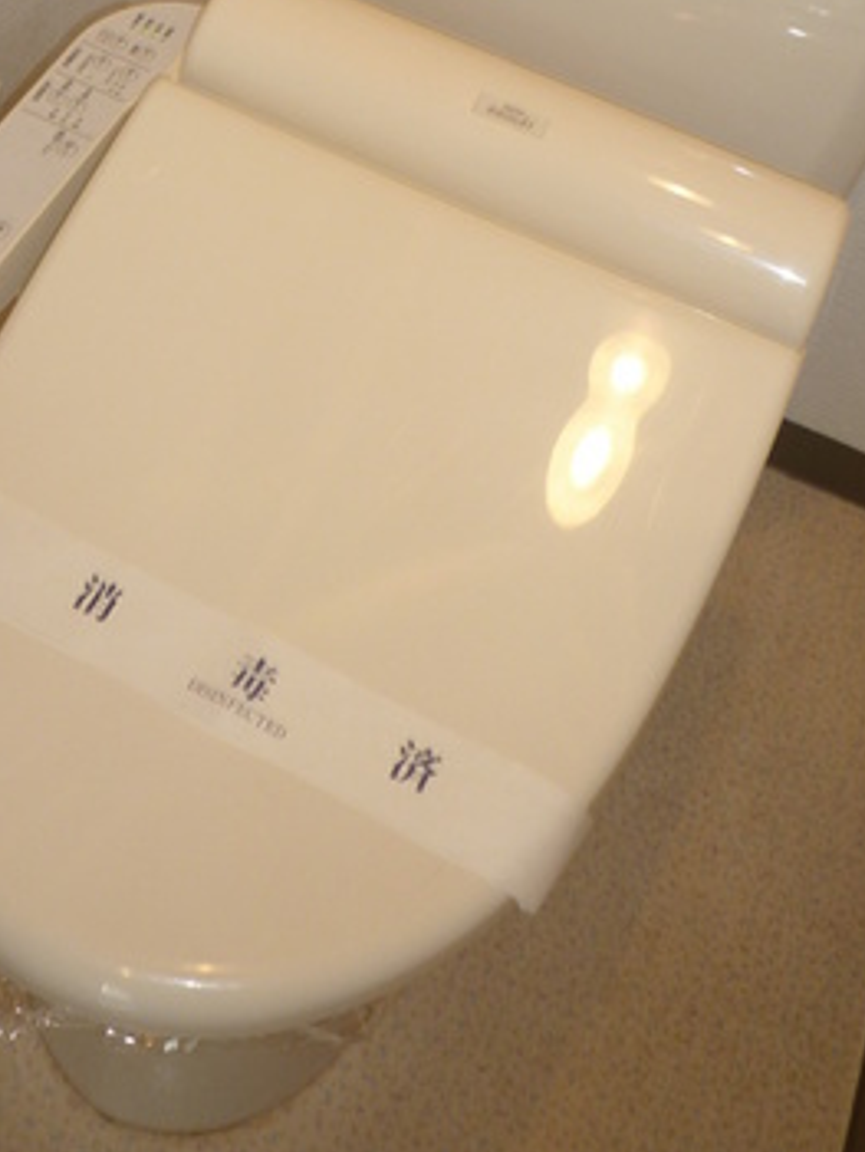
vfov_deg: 35.2
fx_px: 1664
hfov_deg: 29.1
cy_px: 49
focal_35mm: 50
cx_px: 432
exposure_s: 1/30
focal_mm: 4.4
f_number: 2.8
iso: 100
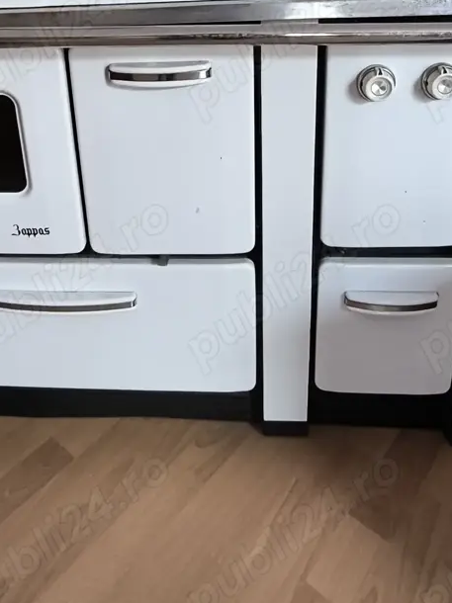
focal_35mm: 35
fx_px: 610
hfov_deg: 40.5
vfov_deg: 48.3
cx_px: 177
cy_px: 85
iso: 500
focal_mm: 1.65
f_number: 2.2
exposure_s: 1/33.3
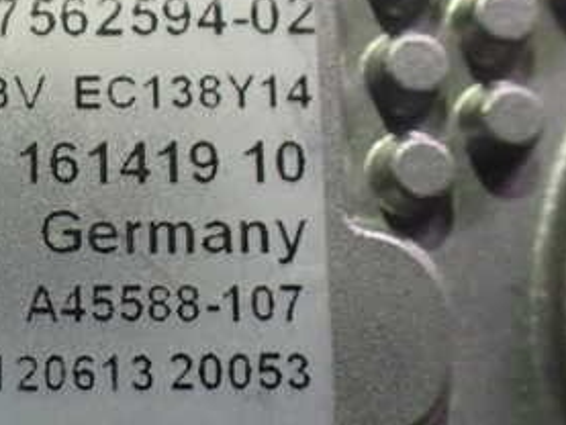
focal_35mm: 65
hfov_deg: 27.8
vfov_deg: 22.6
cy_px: 168
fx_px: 1063
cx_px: -20
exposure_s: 1/40
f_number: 2.3
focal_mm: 5.4
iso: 800
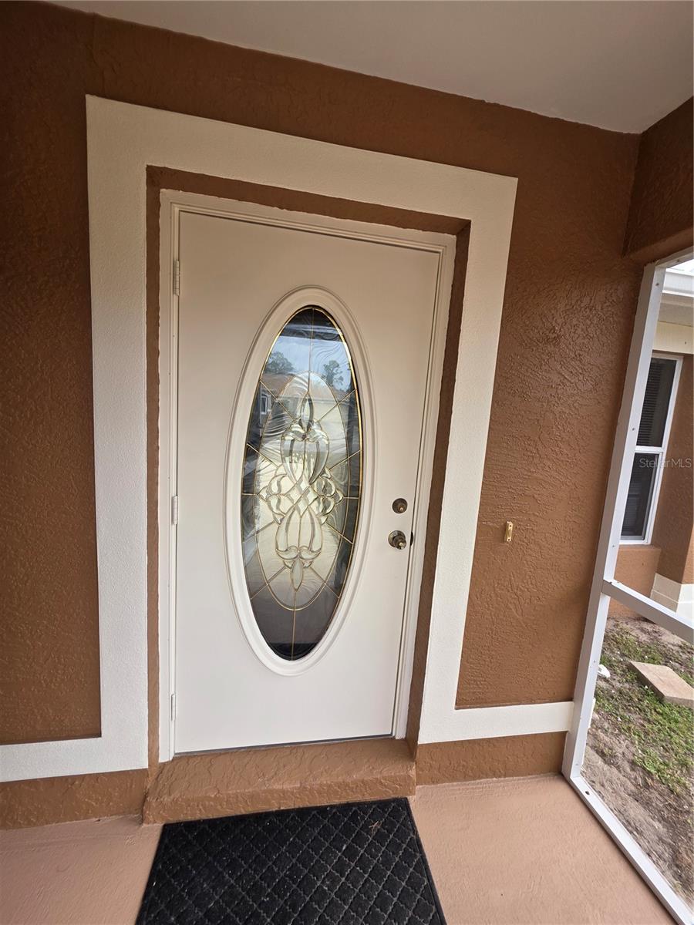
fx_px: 348
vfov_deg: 106.2
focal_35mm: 13
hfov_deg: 89.9
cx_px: 347
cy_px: 462
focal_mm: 2.2
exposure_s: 1/120
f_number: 1.9
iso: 20
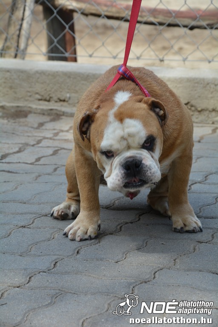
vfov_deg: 13.0
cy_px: 164
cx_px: 109
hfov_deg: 8.7
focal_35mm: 158
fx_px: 1431
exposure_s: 1/200
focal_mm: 105
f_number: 8
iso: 100
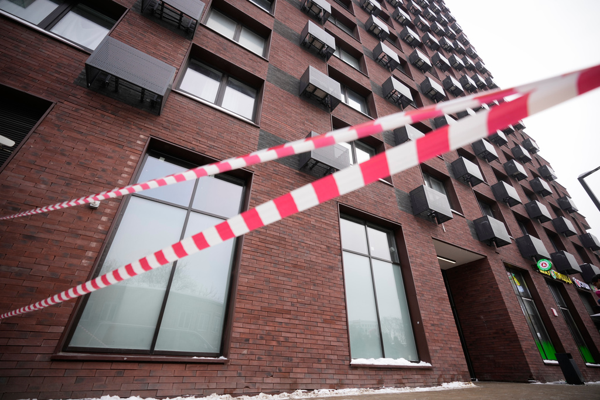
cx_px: 300
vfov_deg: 73.8
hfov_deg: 96.7
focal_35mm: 16
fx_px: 267
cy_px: 200
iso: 400
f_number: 2.8
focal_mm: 16
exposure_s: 1/800
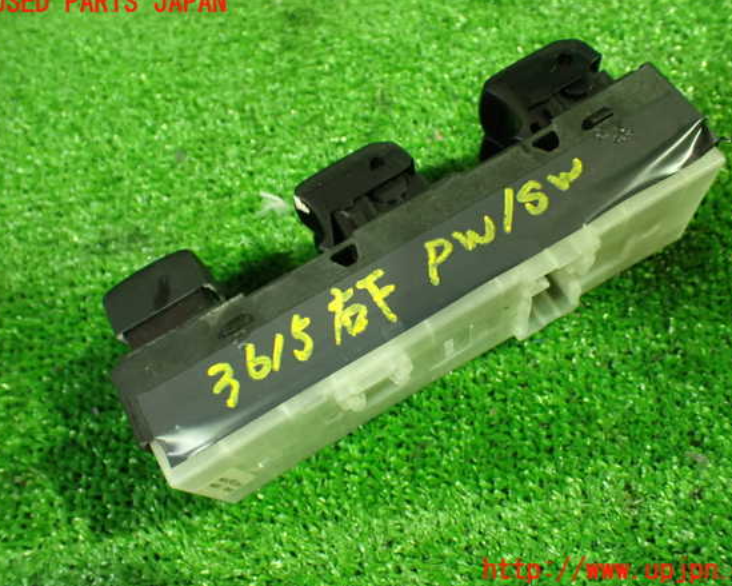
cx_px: 384
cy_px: 287
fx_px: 693
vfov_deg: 45.8
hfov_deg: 55.6
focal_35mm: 32
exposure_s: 1/40
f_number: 2.3
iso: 800
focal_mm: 5.4
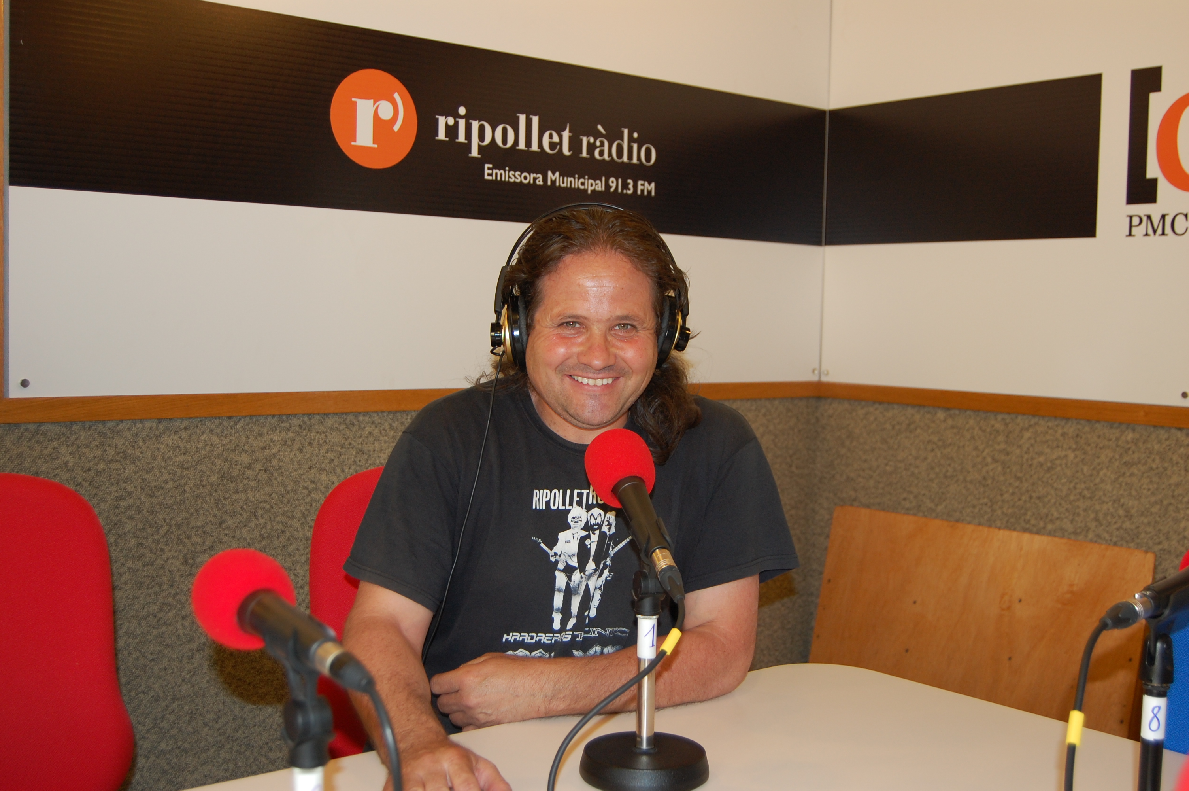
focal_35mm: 39
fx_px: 1287
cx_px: 594
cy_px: 396
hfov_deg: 49.6
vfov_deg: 34.1
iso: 400
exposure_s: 1/60
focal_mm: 26
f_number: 4
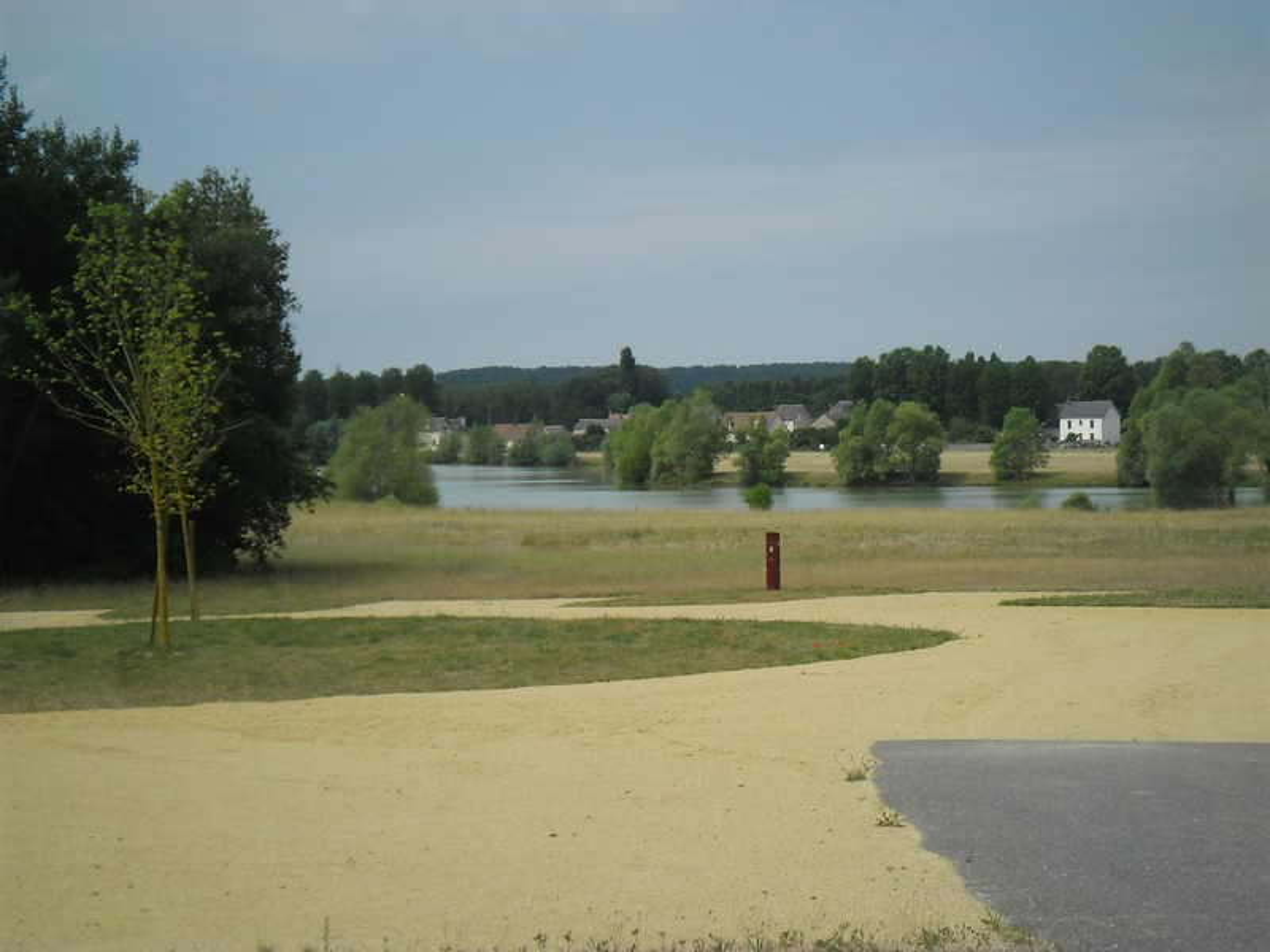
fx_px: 3155
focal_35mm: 86
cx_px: 635
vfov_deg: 17.2
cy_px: 476
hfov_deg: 22.8
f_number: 4.3
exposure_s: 1/899
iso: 80
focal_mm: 15.4
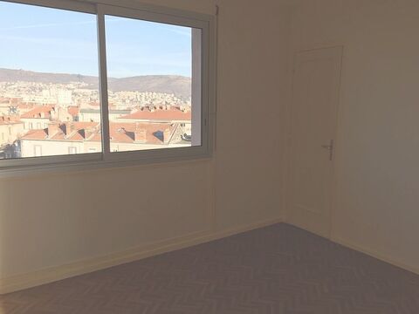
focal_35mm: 29
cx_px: 210
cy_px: 157
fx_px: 351
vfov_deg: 48.2
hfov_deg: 61.7
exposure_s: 1/471
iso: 32
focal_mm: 4.15
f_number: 2.2
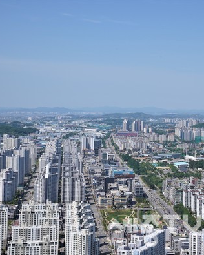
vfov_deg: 24.7
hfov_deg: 19.8
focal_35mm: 77
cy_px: 128
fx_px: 581
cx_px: 153
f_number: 11
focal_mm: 54
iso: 200
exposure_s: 1/400
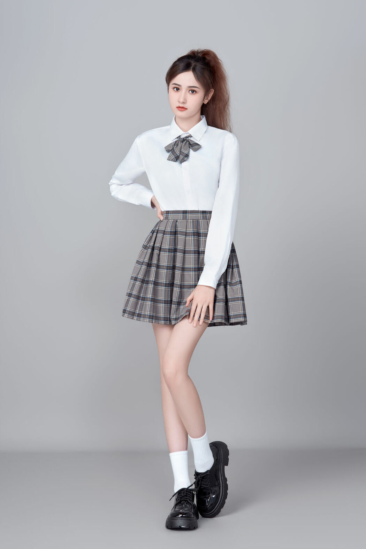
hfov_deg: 19.5
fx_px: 1067
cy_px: 274
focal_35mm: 70
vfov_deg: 28.8
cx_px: 183
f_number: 8
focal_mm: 70
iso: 160
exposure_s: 1/125
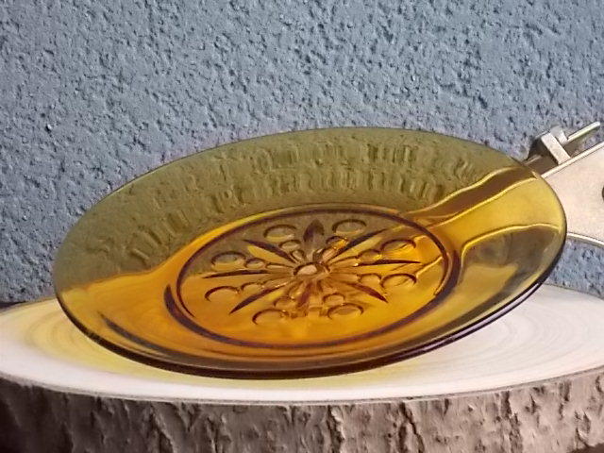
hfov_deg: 17.4
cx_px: 302
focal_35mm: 113
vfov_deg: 13.1
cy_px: 226
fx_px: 1972
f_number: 6
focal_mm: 20.1
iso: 800
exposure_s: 1/200
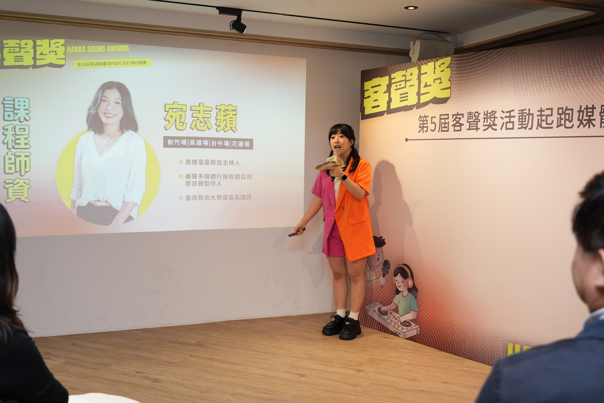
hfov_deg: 54.4
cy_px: 202
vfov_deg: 37.9
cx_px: 302
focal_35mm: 35
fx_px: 587
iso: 800
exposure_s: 1/125
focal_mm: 35
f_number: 4
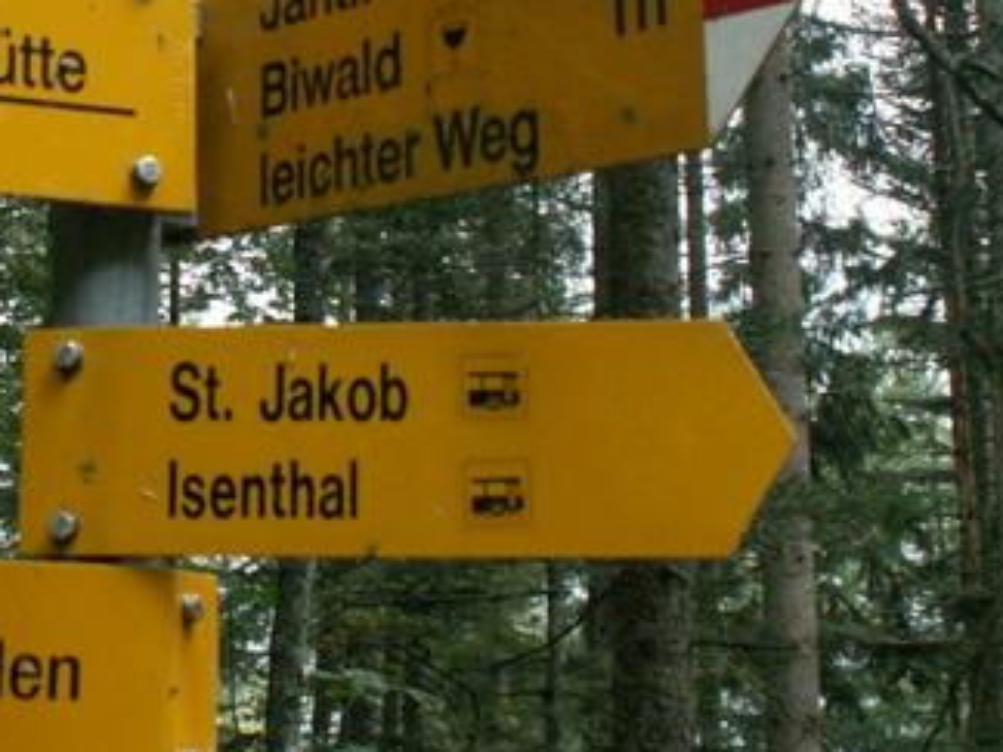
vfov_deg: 18.1
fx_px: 2347
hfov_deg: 23.4
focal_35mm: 81
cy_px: 223
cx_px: 84
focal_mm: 6.79
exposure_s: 1/40
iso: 125
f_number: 2.8
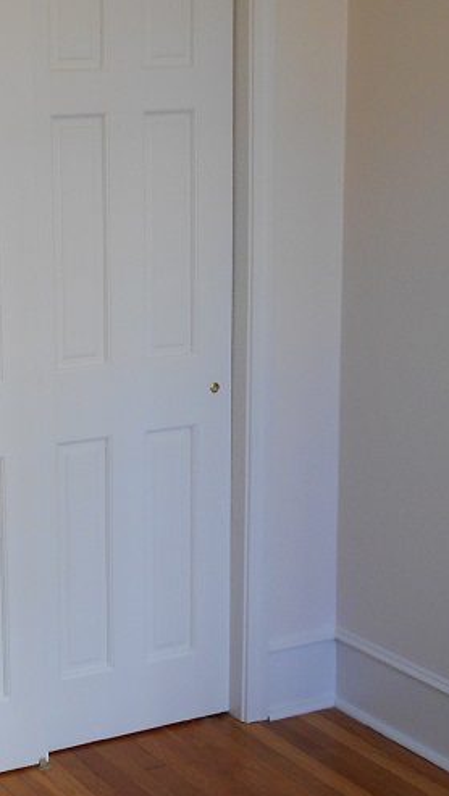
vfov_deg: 33.8
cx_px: -137
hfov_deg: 18.1
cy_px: 339
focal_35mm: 62
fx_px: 1310
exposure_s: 1/30
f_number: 3.2
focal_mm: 4.6
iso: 100
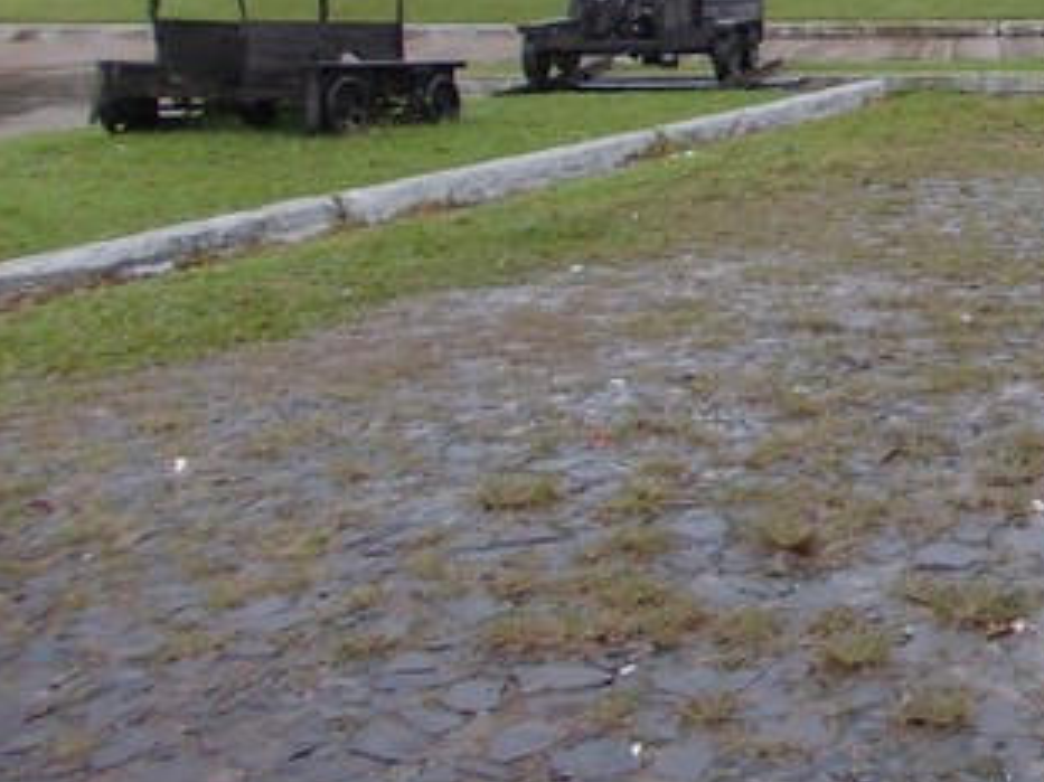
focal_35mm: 69
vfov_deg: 20.5
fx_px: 2080
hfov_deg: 25.5
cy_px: -40
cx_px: 1225
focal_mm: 4
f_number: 2.7
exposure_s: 1/320
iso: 80
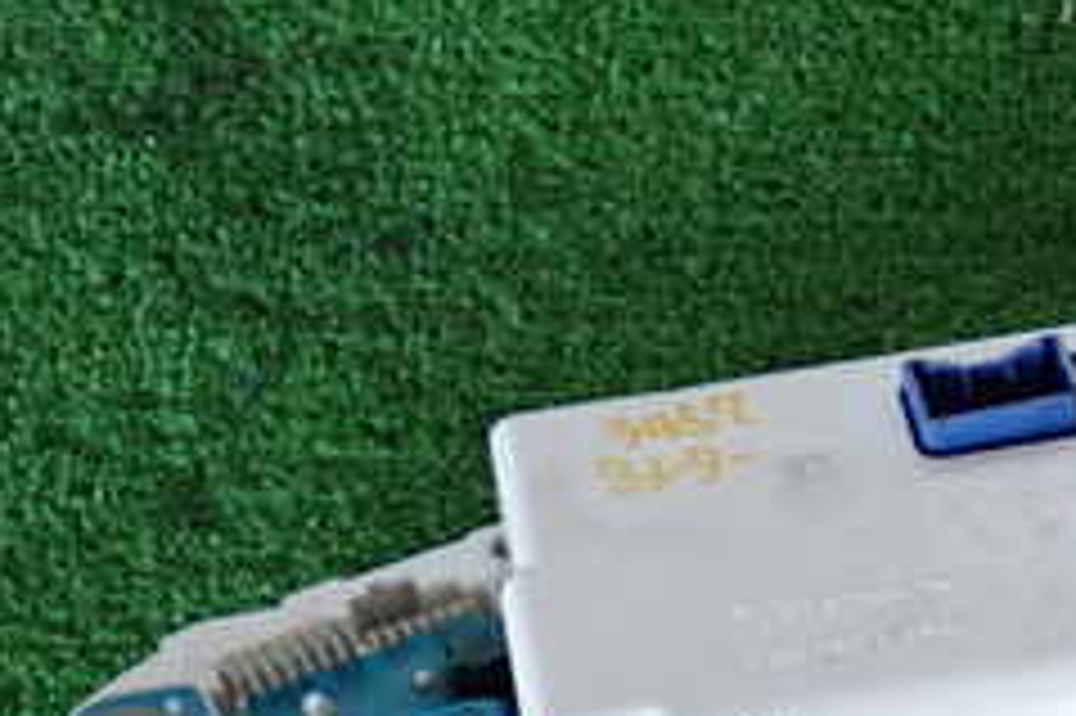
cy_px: 748
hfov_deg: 18.5
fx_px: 3196
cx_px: 1112
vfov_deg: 12.6
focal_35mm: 107
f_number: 2.8
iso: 250
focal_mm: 7.31
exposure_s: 1/40
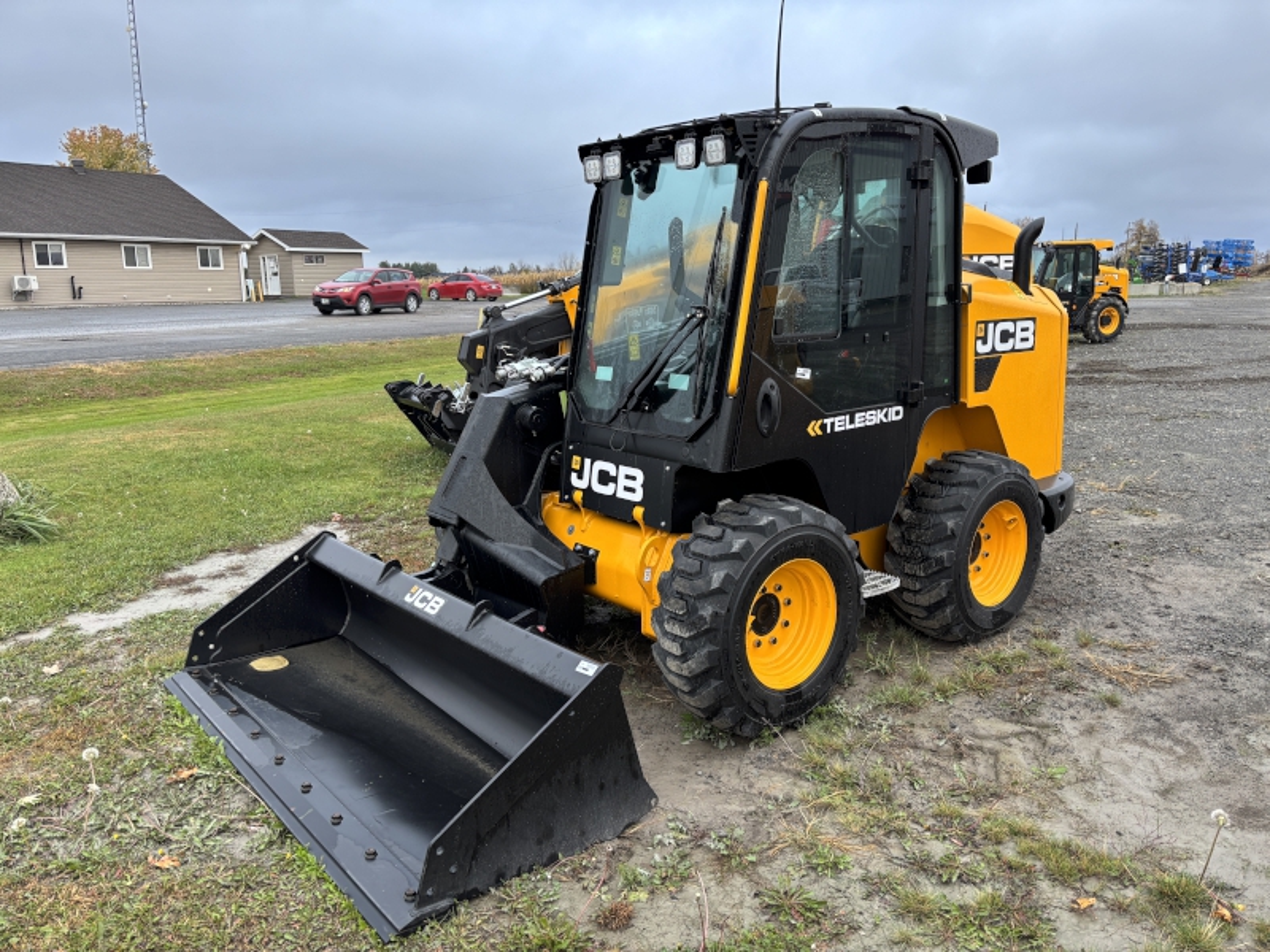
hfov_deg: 67.3
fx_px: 954
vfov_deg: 53.1
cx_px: 635
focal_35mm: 26
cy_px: 476
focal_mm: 5.96
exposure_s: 1/121
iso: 64
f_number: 1.6
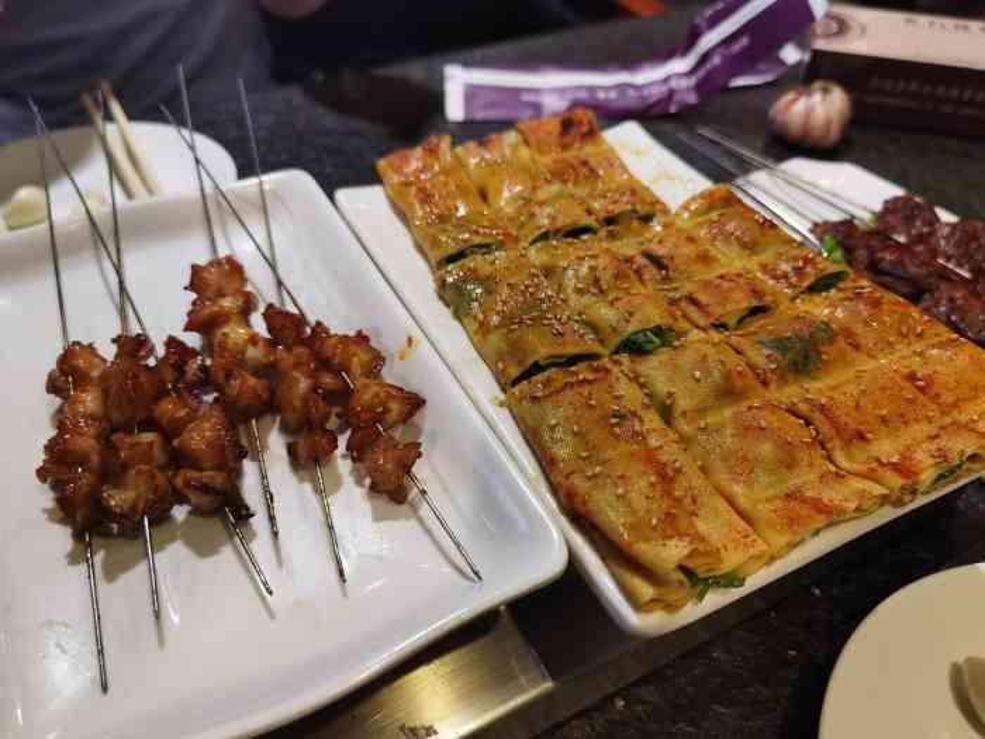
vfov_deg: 51.4
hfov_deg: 65.3
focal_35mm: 27
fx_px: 768
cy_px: 370
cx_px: 492
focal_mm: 6.71
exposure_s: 1/120
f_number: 1.9
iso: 50
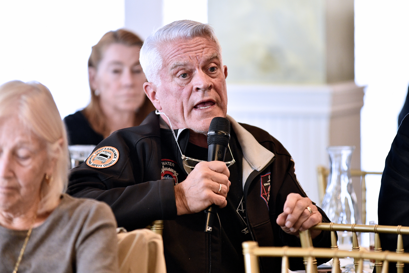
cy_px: 136
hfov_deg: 10.3
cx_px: 204
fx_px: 2272
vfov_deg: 6.9
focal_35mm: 200
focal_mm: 200
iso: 2500
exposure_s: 1/100
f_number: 4
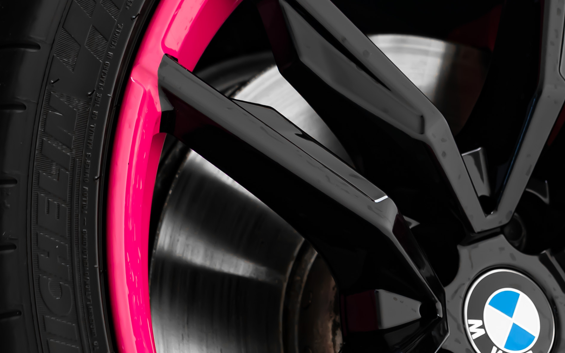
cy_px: 326
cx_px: 473
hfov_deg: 7.6
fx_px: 4219
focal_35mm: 274
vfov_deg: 4.8
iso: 400
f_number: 4
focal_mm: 85
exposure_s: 1/125
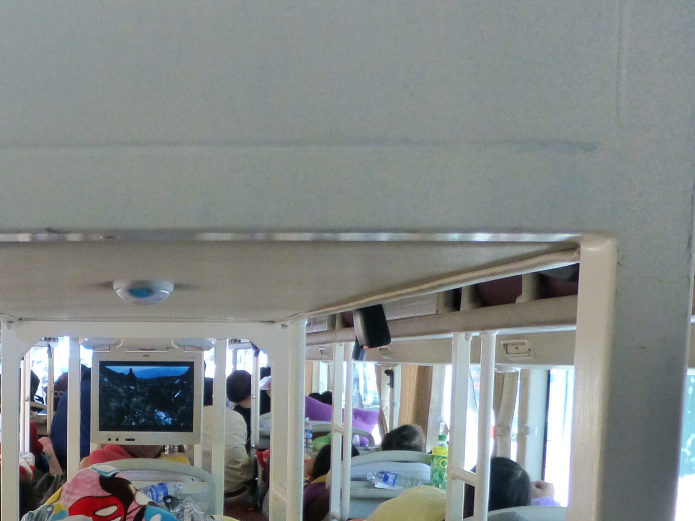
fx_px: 964
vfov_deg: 29.1
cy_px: 463
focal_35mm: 48
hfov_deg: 37.1
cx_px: 70
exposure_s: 1/80
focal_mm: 4.3
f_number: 3.3
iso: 400
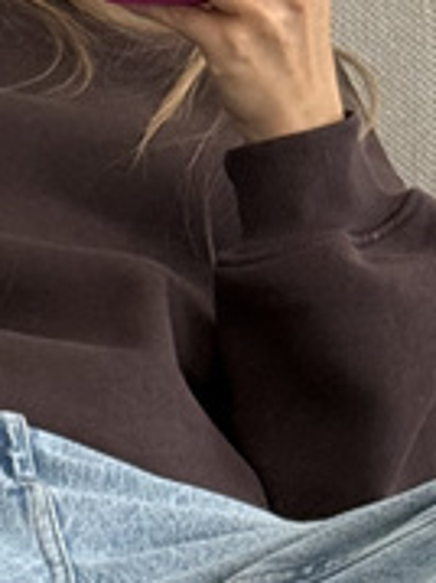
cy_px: 690
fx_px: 4506
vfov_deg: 7.3
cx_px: 172
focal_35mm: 268
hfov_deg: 5.5
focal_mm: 6.76
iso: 250
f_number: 1.78
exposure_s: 1/54
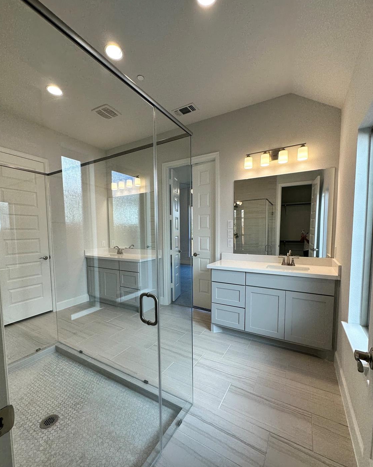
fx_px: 207
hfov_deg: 84.0
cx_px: 184
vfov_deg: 96.7
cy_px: 249
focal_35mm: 15
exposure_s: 1/124
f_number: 2.2
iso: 40
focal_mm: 2.22
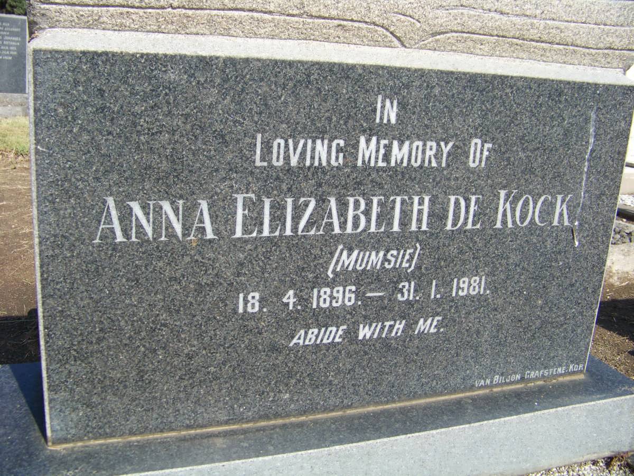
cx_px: 317
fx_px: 659
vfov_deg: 39.7
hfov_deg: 51.4
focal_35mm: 36
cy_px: 238
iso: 64
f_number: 2.8
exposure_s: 1/800
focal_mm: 5.85
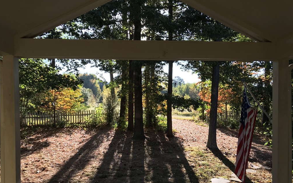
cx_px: 145
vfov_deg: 41.7
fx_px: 240
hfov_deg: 62.9
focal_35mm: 30
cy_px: 108
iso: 20
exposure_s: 1/337
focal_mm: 3.99
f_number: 1.8
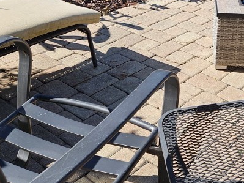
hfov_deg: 31.5
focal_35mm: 59
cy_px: -34
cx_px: 210
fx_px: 416
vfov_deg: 22.9
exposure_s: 1/1347
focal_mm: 5.4
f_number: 1.8
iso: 25
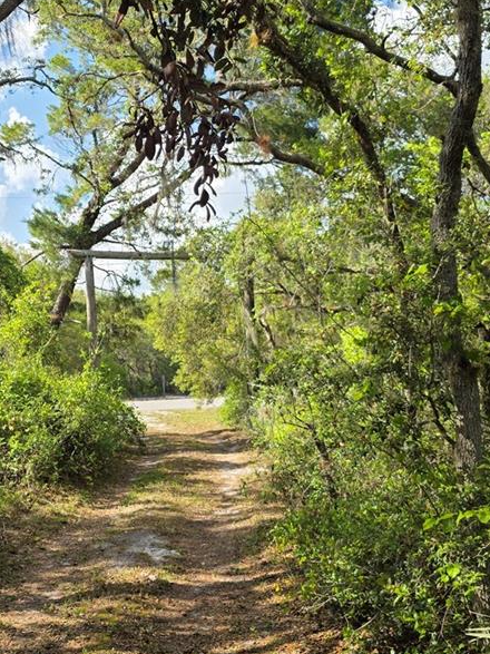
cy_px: 305
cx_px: 160
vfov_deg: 40.4
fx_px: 887
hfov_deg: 30.6
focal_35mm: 47
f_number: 1.7
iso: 80
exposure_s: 1/2921
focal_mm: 6.3
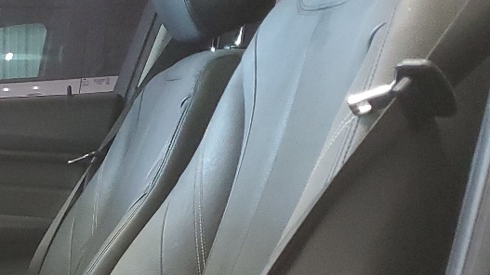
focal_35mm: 86
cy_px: 251
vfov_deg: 13.9
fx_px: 1117
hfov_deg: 23.1
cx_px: -63
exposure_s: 1/60.2
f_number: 1.5
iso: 371
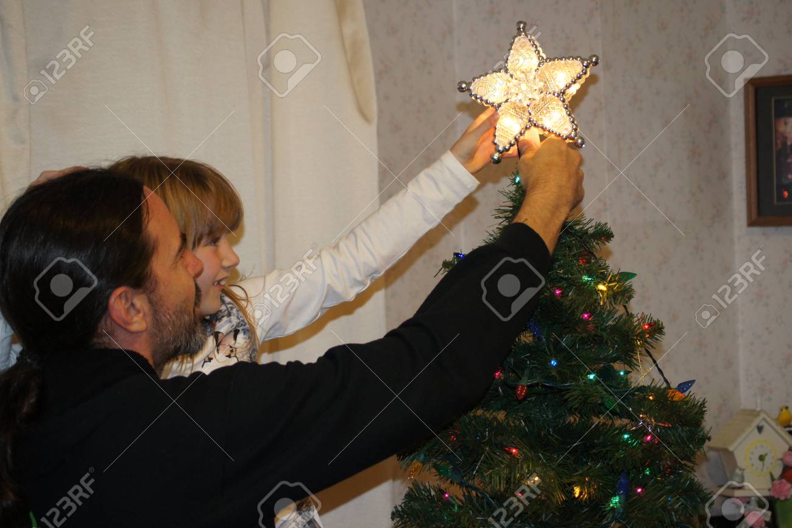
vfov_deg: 16.5
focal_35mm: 82
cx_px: 396
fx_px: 1814
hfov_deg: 24.6
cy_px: 264
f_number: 4
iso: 800
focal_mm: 55
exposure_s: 1/80
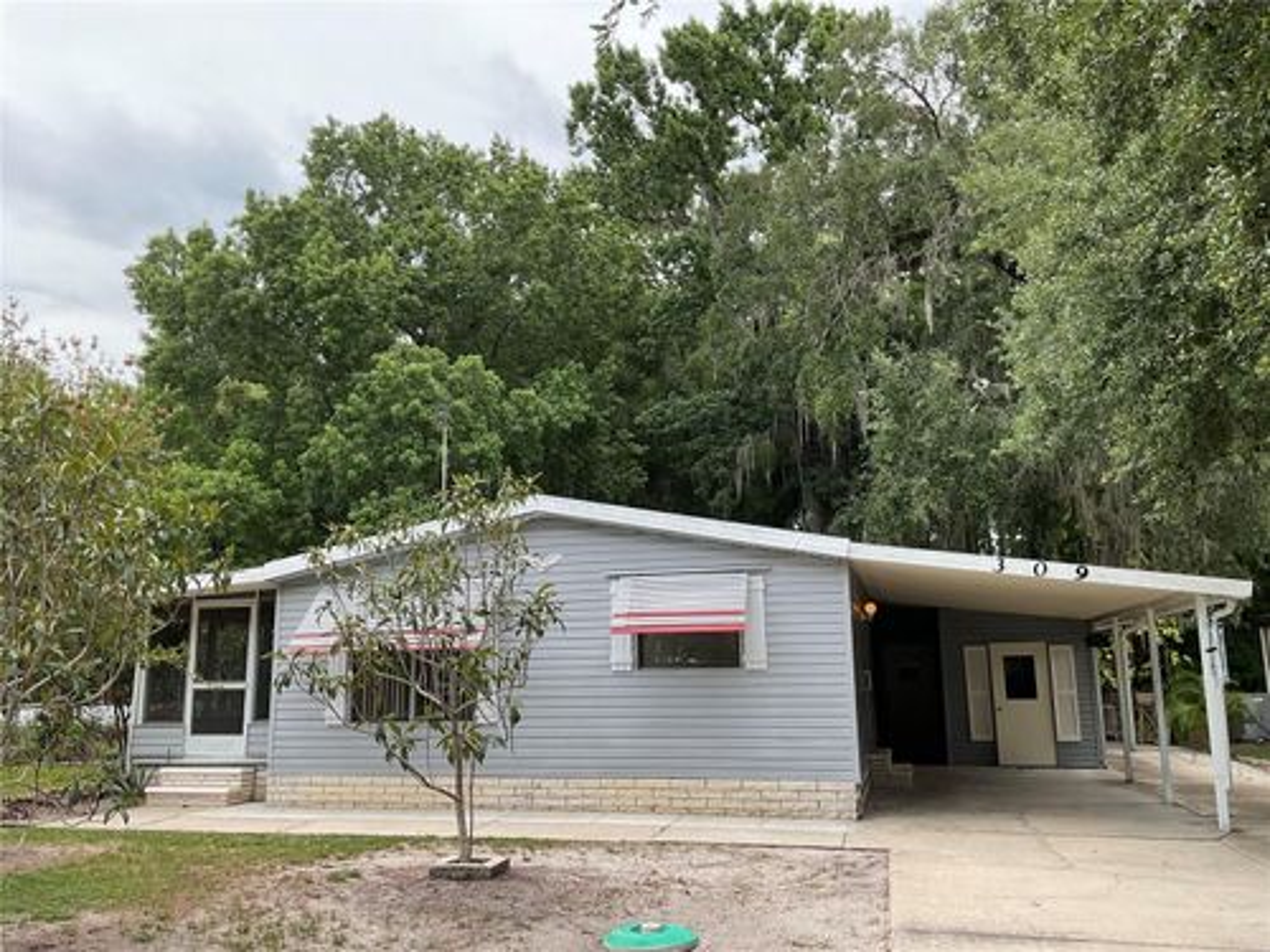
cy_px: 476
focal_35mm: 29
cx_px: 635
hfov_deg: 61.7
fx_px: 1064
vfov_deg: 48.2
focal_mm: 3
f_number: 1.8
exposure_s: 1/674
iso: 16
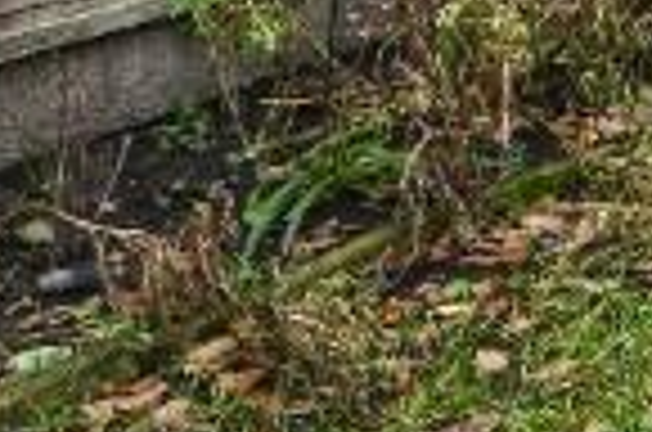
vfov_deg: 12.4
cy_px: -376
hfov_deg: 14.4
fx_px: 1789
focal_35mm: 99
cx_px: 1533
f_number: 8
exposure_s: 1/40
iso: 500
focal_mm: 14
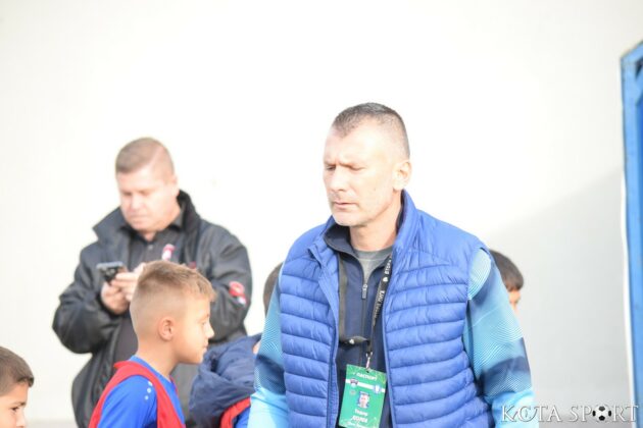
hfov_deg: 8.9
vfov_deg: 5.9
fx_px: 4152
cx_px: 322
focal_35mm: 232
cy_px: 214
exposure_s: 1/1000
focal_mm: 155
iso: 1600
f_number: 5
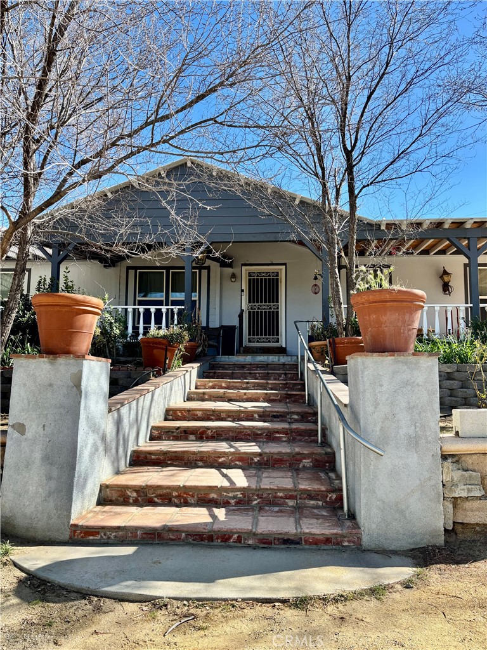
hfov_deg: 53.1
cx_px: 244
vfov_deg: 67.3
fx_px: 488
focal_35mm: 26
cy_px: 325
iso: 50
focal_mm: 5.96
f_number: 1.6
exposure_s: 1/1458
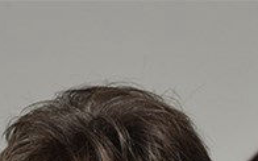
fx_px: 2866
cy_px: 351
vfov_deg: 3.2
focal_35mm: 408
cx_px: 312
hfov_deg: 5.1
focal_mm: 98
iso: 640
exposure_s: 1/200
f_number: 5.6
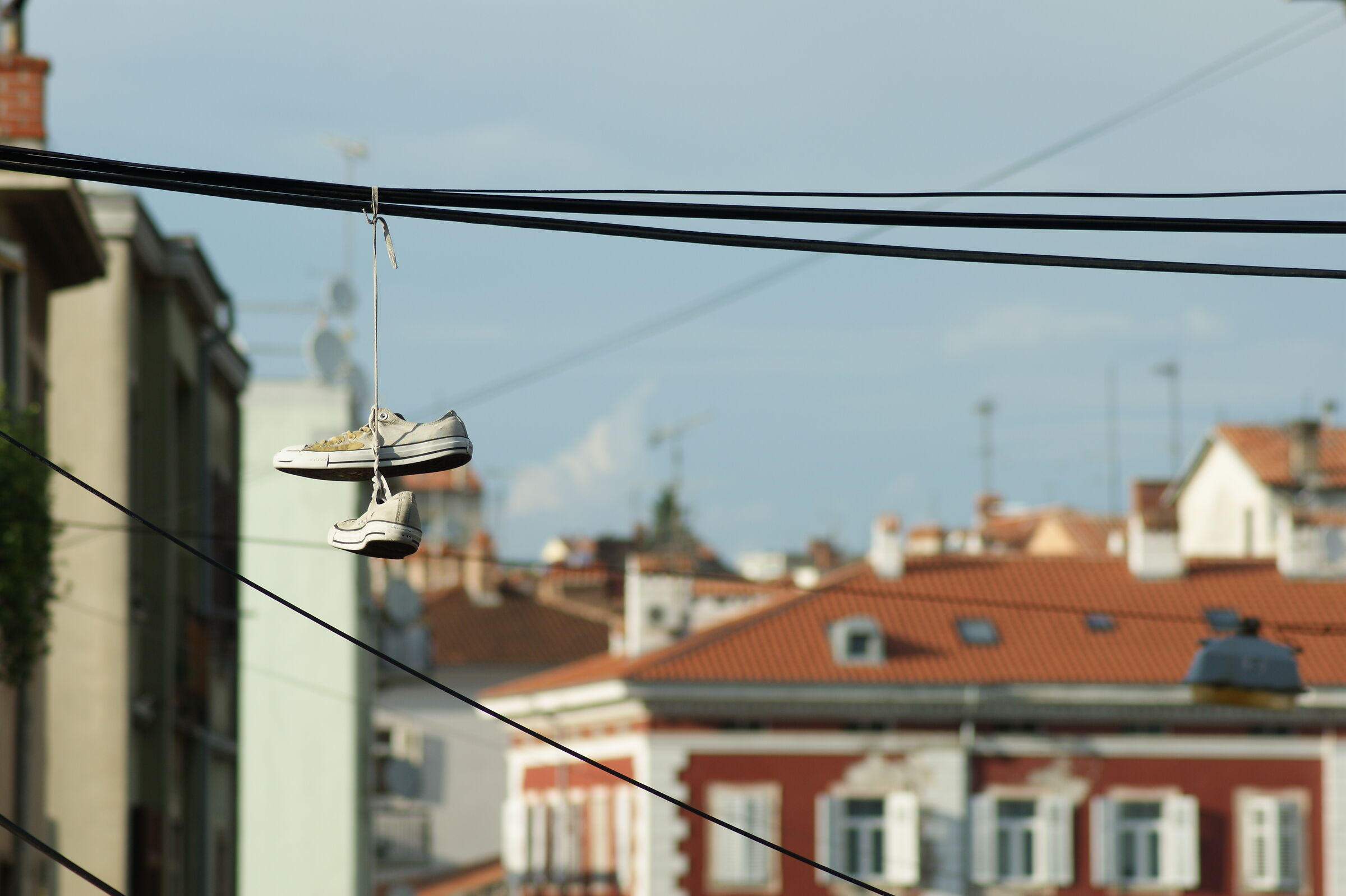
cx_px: 673
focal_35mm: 202
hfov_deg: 10.2
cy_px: 448
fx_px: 7566
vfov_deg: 6.8
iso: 100
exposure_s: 1/400
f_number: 5.6
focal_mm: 135
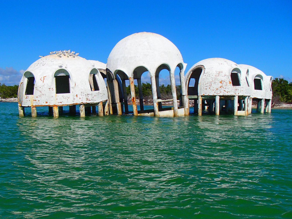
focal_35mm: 41
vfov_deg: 35.1
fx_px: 346
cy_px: 112
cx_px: 136
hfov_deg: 45.7
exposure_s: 1/250
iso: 100
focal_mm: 6.83
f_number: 13
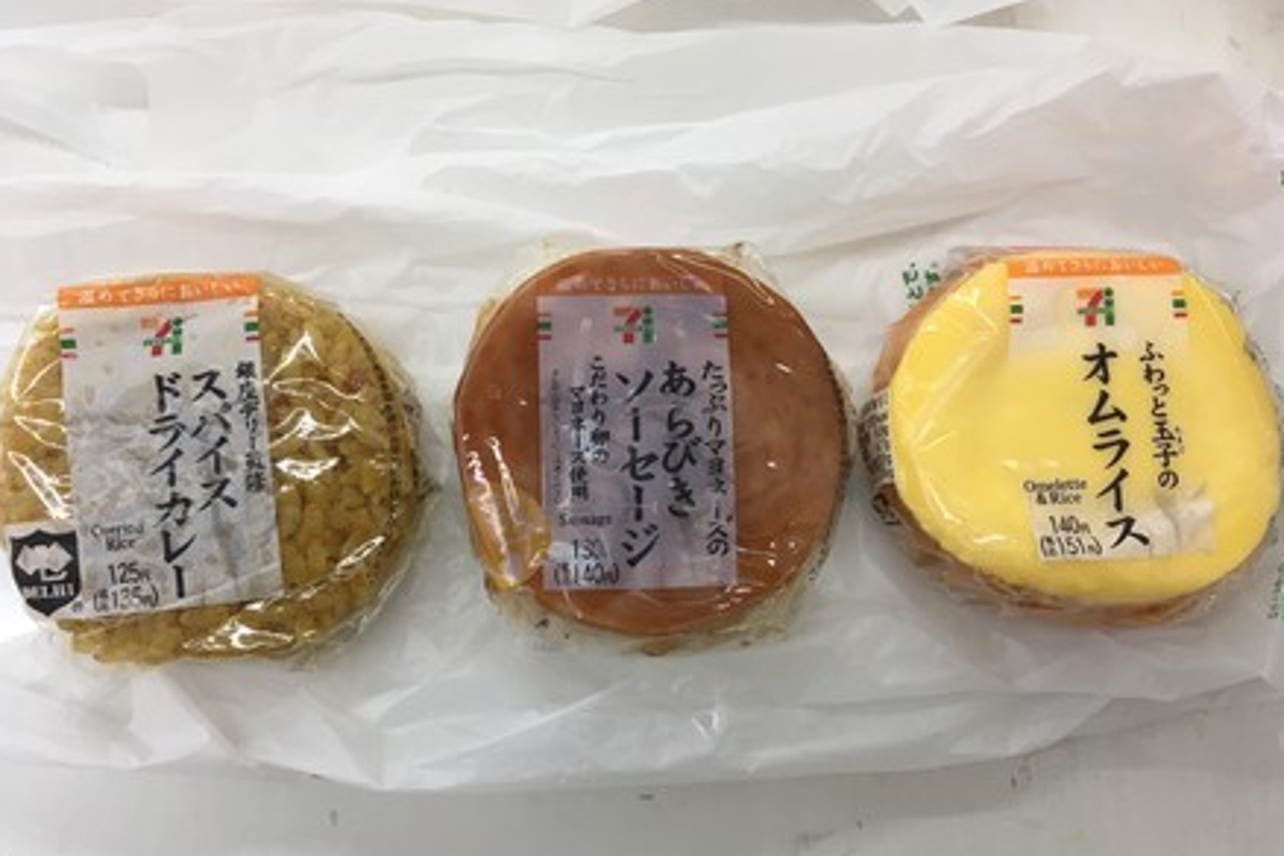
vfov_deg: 42.2
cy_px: 481
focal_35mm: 31
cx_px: 648
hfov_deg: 60.3
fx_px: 1106
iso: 25
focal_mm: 4.15
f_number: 2.2
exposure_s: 1/40
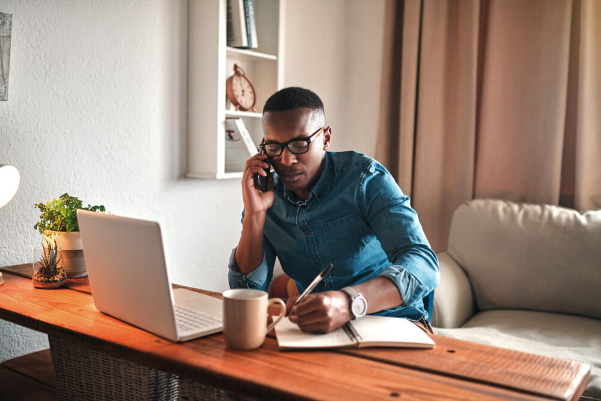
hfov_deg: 53.1
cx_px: 293
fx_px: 601
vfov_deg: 36.9
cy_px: 202
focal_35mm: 36
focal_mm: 35
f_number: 2
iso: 250
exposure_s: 1/400
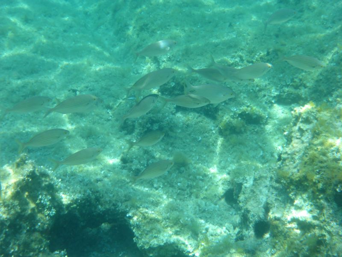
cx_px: 171
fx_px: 504
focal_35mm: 51
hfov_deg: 37.5
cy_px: 128
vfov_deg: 28.6
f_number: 4.7
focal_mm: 9.1
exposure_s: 1/160
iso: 100
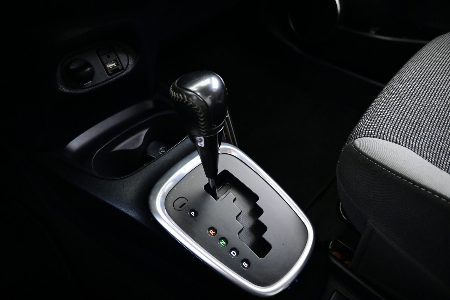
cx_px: 225
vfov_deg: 53.1
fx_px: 300
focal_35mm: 24
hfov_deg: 73.7
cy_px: 150
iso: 5600
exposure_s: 1/25
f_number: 3.5
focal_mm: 16
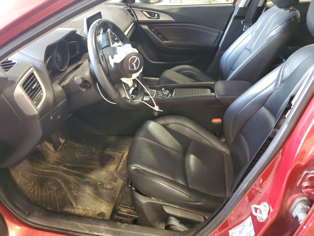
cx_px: 157
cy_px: 118
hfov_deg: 67.3
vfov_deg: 53.1
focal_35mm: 26
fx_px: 236
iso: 284
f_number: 1.5
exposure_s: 1/15
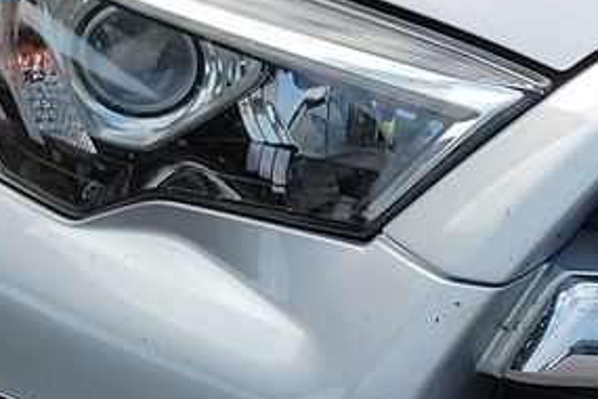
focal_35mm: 140
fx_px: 2325
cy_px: 187
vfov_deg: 9.8
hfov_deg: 13.0
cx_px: 1148
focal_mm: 6.7
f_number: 1.8
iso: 50
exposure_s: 1/666
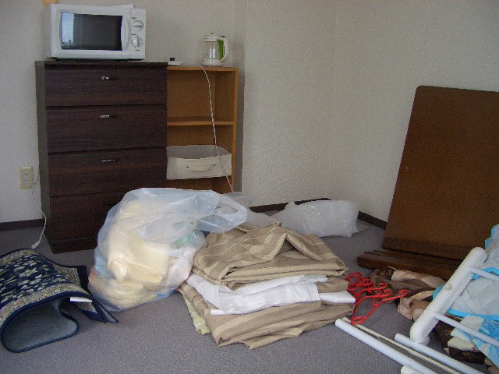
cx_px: 250
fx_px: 505
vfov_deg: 40.7
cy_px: 187
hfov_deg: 52.6
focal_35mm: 35
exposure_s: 1/100
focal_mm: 5.8
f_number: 2.6
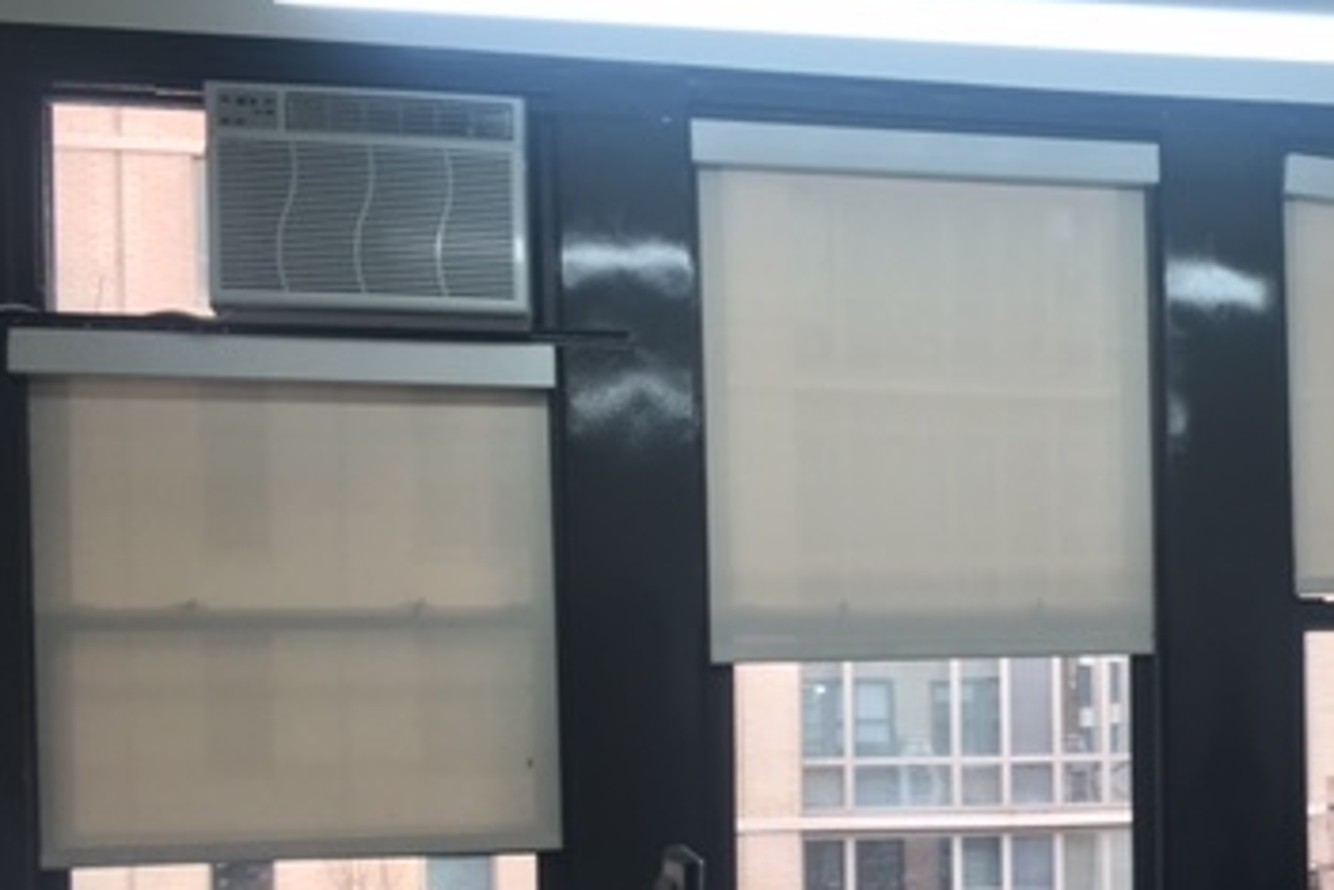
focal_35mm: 55
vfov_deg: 24.1
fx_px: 2038
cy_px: 749
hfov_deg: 34.7
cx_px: 1129
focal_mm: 4.15
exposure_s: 1/60
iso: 32
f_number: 2.2
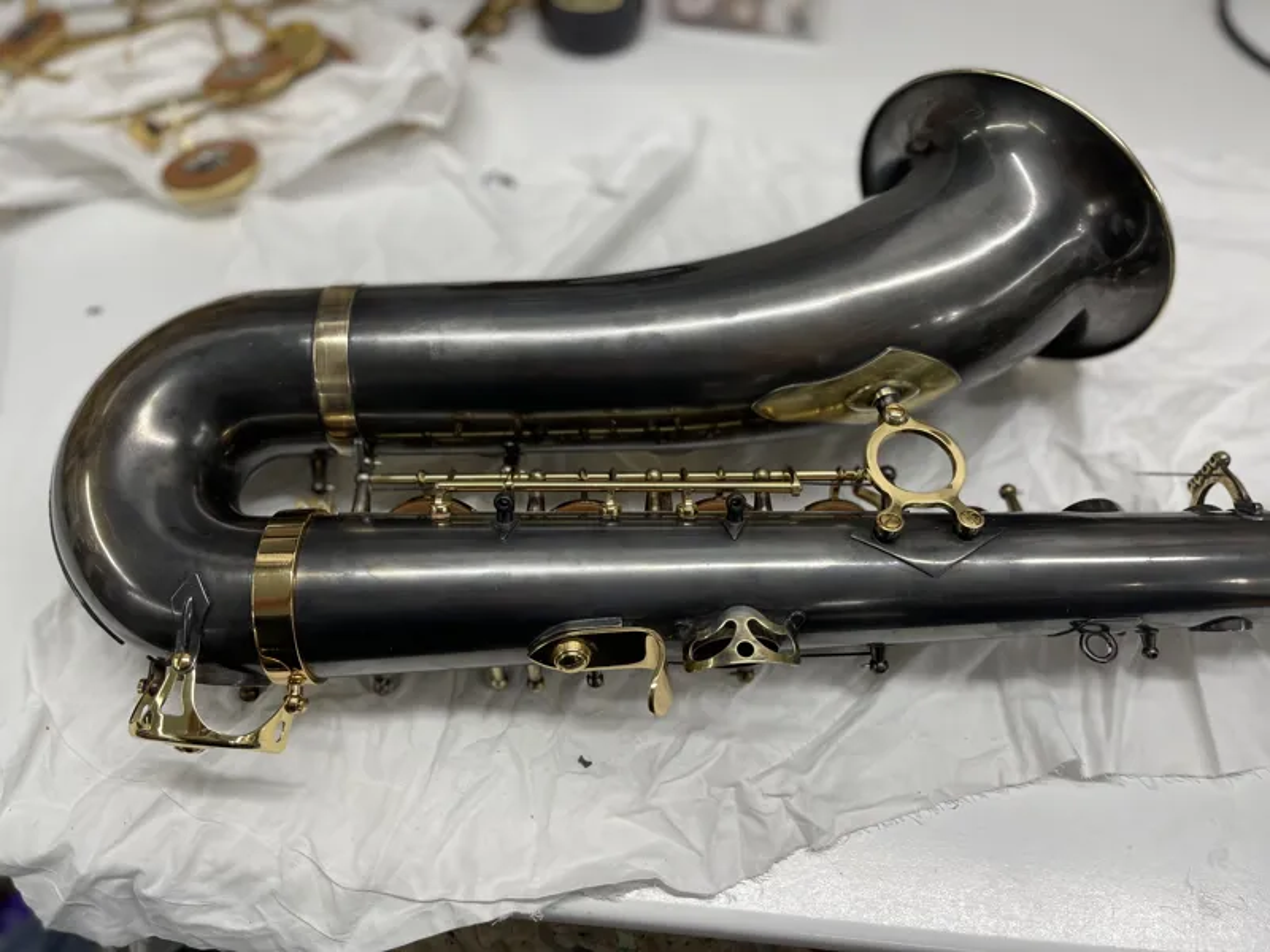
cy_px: 476
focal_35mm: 26
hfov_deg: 67.3
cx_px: 635
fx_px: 954
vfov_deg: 53.1
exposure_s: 1/100
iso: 40
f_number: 1.6
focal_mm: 5.1
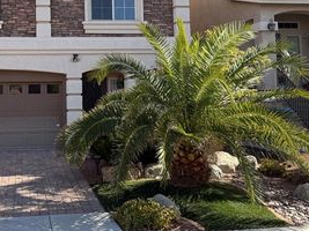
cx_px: 64
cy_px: 65
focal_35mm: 45
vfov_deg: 31.7
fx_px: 402
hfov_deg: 40.4
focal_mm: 6.76
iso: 80
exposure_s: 1/2110
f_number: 1.78
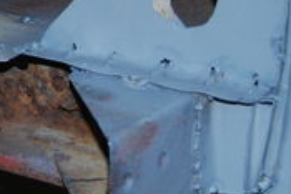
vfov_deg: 6.6
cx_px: -73
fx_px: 1683
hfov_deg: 9.7
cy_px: -53
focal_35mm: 208
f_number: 5
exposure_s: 1/60
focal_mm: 38
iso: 200
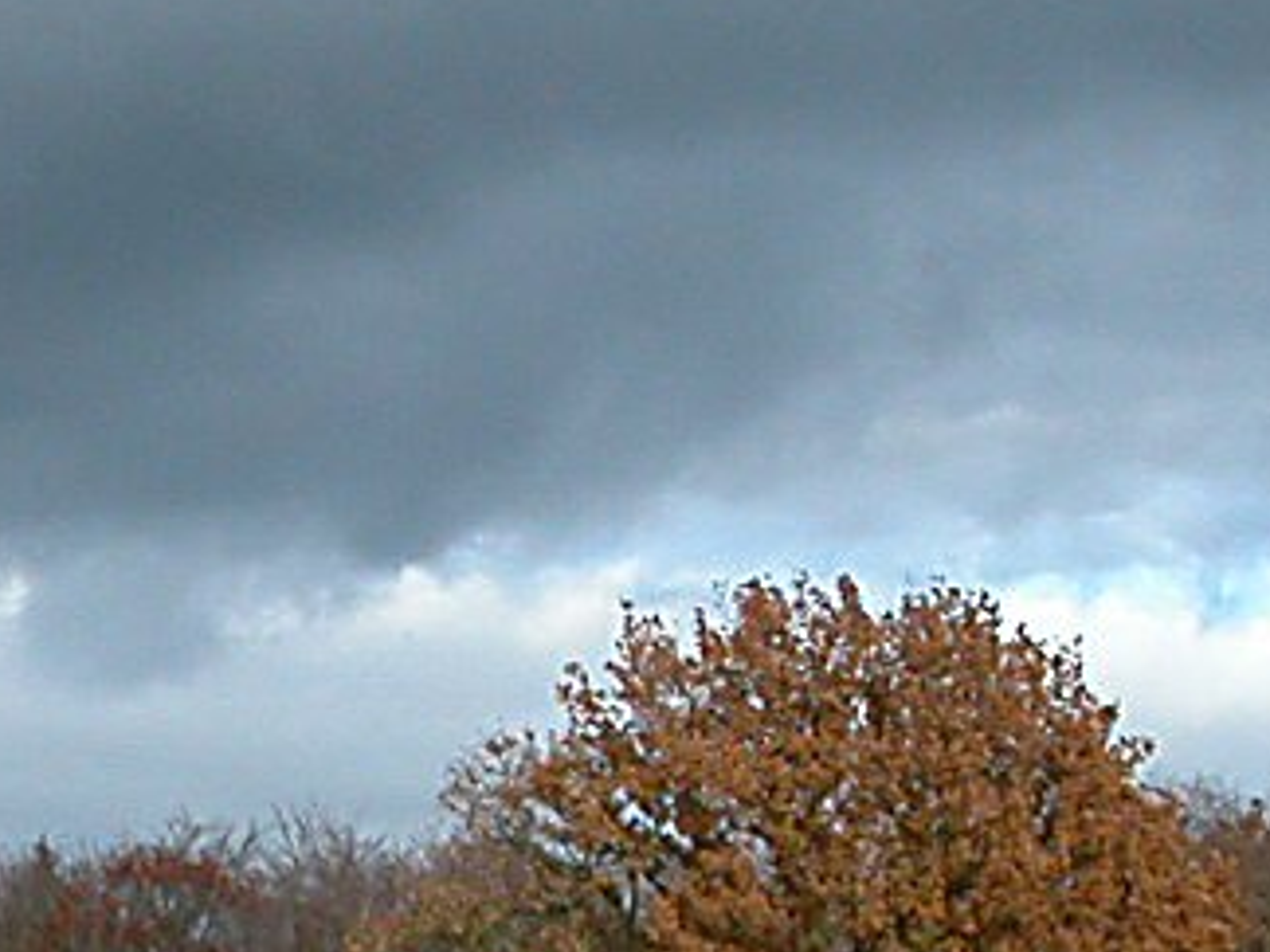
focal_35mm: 173
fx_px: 6347
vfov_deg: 8.5
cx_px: -20
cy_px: 1242
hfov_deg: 11.3
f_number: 5
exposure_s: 1/204
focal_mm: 9
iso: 100
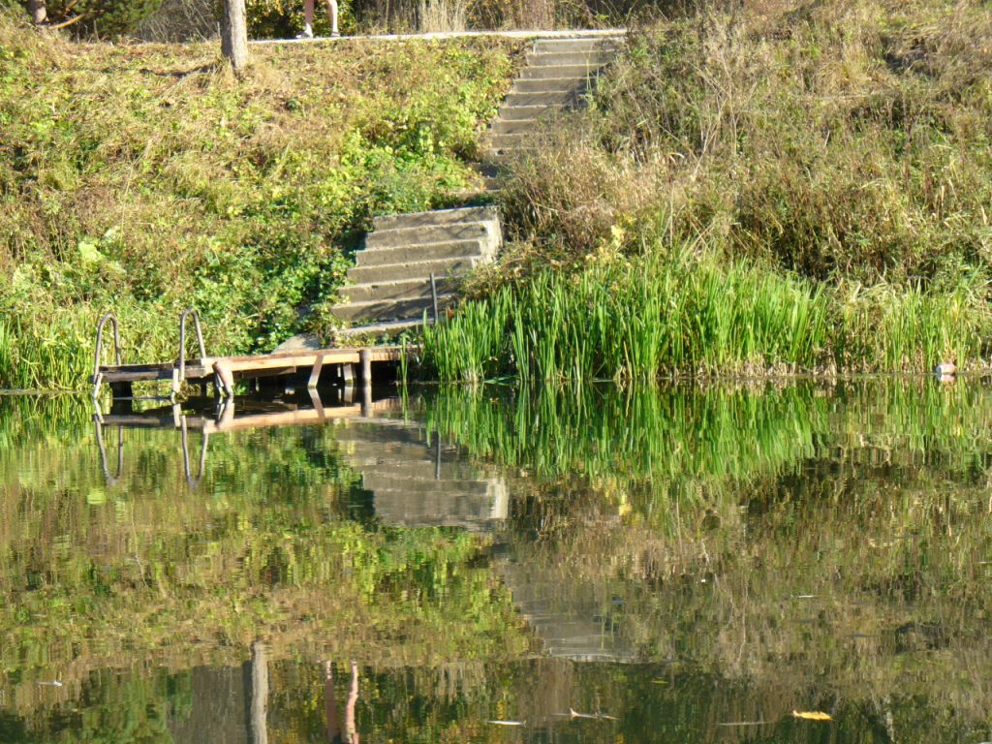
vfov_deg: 13.3
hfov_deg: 17.7
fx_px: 3181
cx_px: 496
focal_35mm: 111
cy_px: 372
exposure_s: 1/250
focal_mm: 18.3
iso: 80
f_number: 3.6
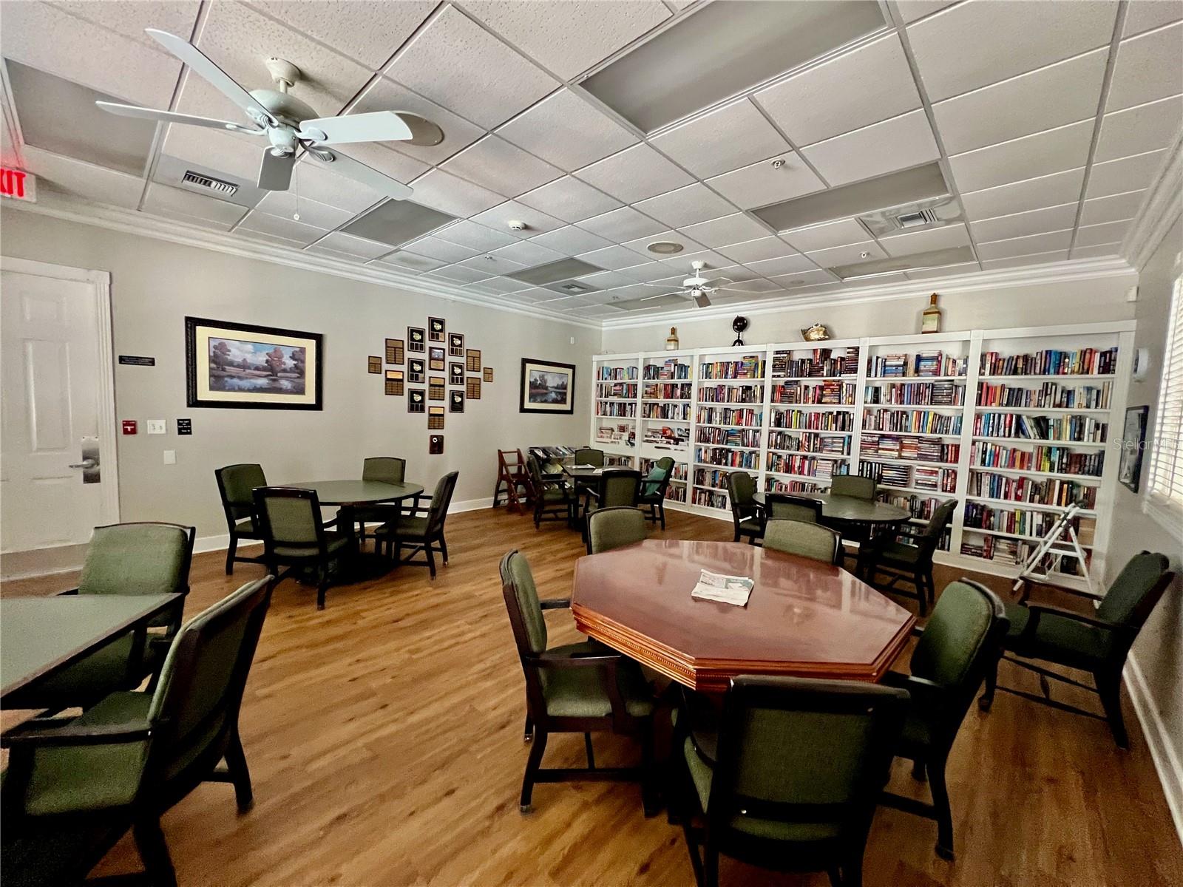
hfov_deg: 106.2
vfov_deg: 89.9
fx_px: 444
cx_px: 592
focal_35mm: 13
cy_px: 444
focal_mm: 1.57
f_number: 1.8
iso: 500
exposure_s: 1/60
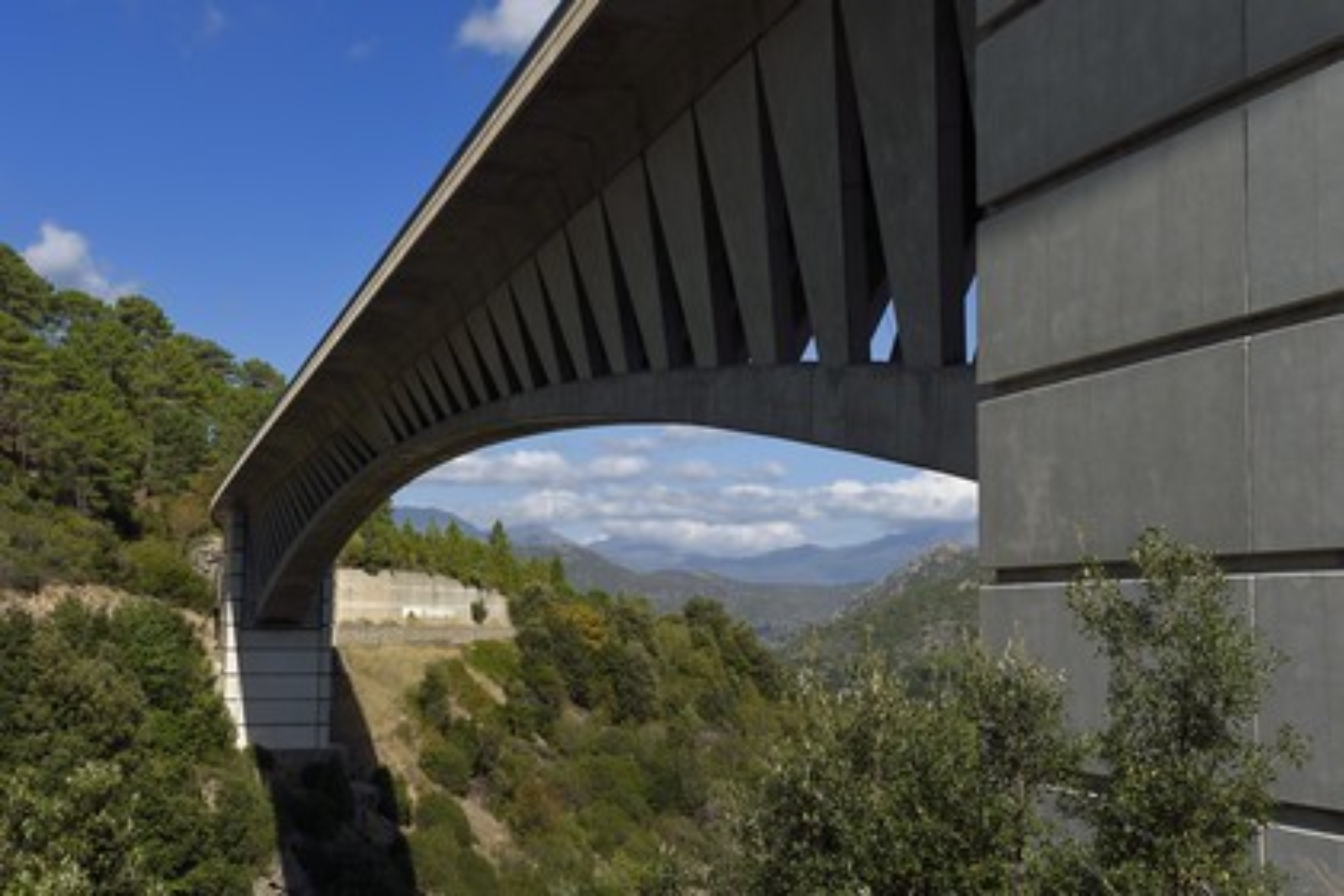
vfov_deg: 27.0
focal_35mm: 50
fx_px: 1867
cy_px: 448
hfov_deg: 39.6
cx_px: 672
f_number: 14
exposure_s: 1/250
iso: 200
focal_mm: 50
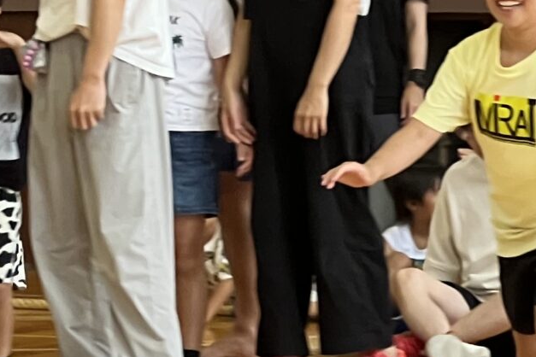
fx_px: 4868
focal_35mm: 327
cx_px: -127
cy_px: 150
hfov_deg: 6.3
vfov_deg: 4.2
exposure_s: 1/80
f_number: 2.8
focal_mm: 9
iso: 200
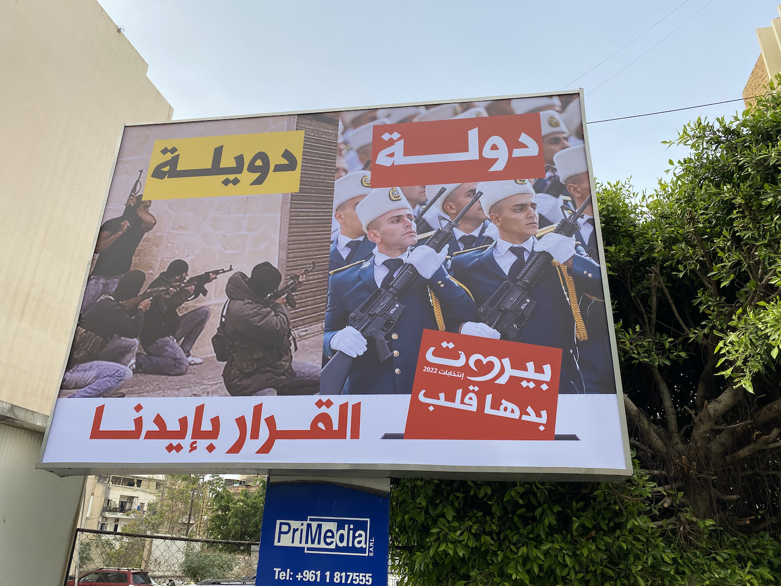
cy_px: 293
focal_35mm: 26
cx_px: 390
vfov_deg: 53.1
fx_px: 587
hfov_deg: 67.3
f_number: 1.8
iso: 32
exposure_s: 1/1147
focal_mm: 4.25
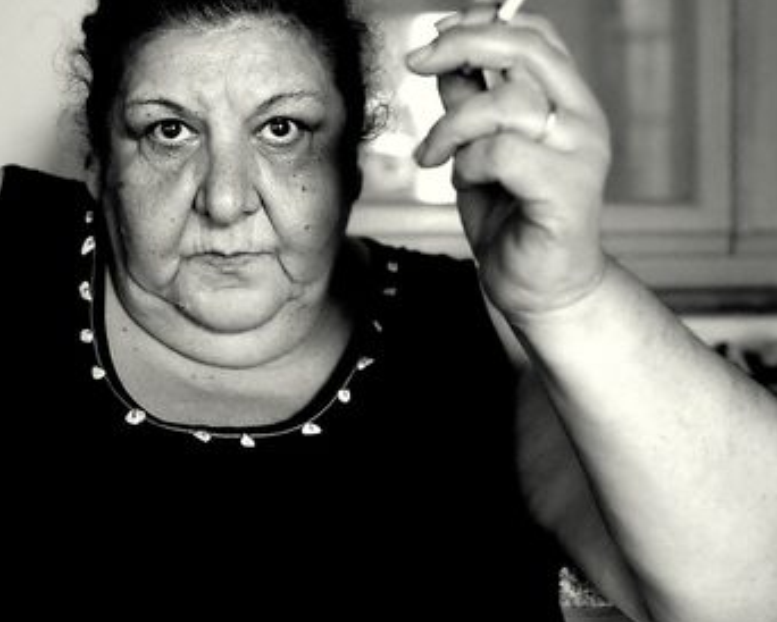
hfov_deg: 40.1
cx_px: 302
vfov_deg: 32.7
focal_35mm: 46
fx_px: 1058
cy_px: 253
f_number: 2.5
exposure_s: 1/50
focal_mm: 28
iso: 400
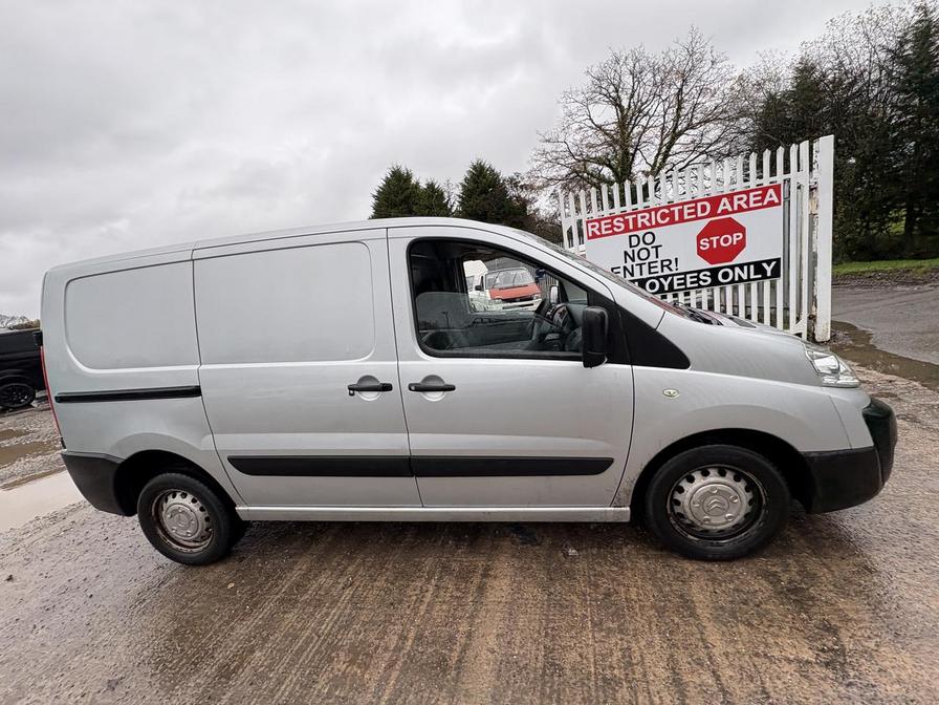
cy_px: 352
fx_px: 380
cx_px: 470
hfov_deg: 102.1
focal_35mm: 14
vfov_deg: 85.7
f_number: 2.2
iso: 40
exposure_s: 1/103
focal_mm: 2.22
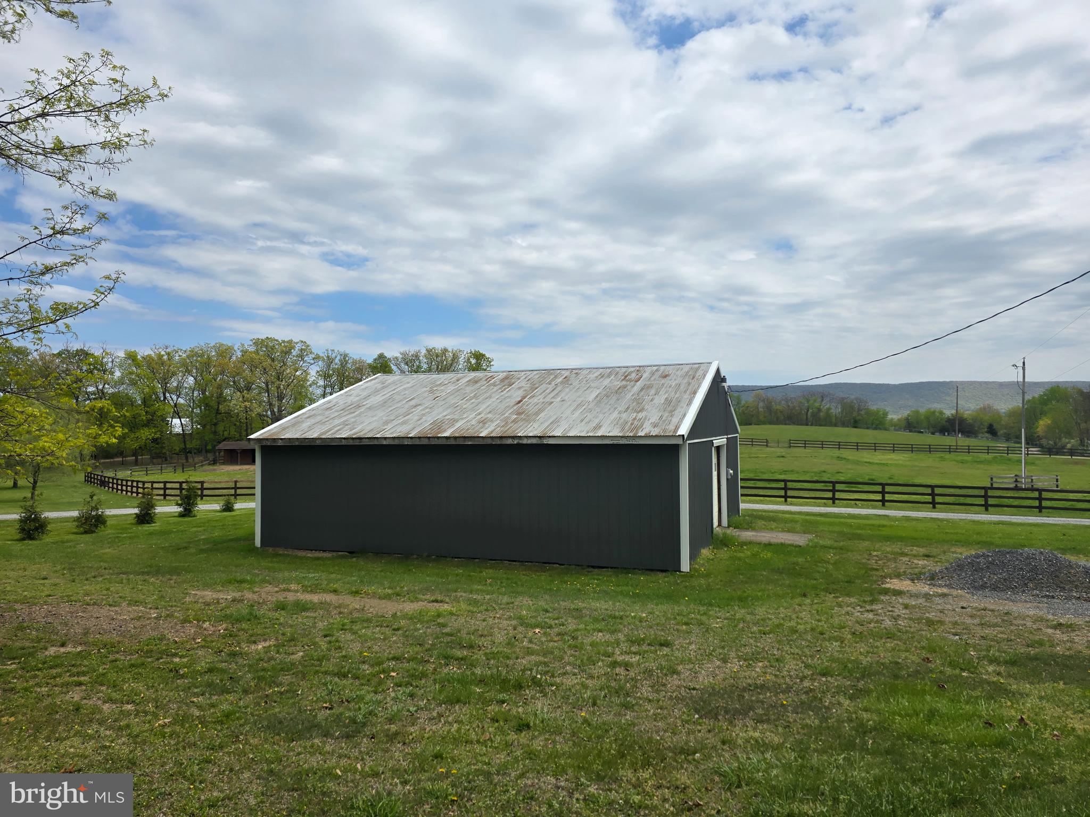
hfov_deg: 73.9
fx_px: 724
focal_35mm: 23
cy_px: 408
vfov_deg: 58.9
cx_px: 545
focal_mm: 6.3
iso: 12
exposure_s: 1/1208
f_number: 1.7
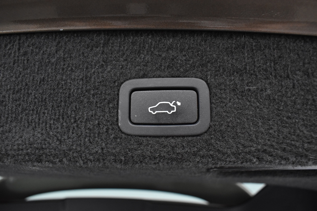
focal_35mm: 27
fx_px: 238
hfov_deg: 67.4
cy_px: 106
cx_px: 158
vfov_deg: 47.9
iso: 3200
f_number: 5.6
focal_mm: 18
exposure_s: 1/125
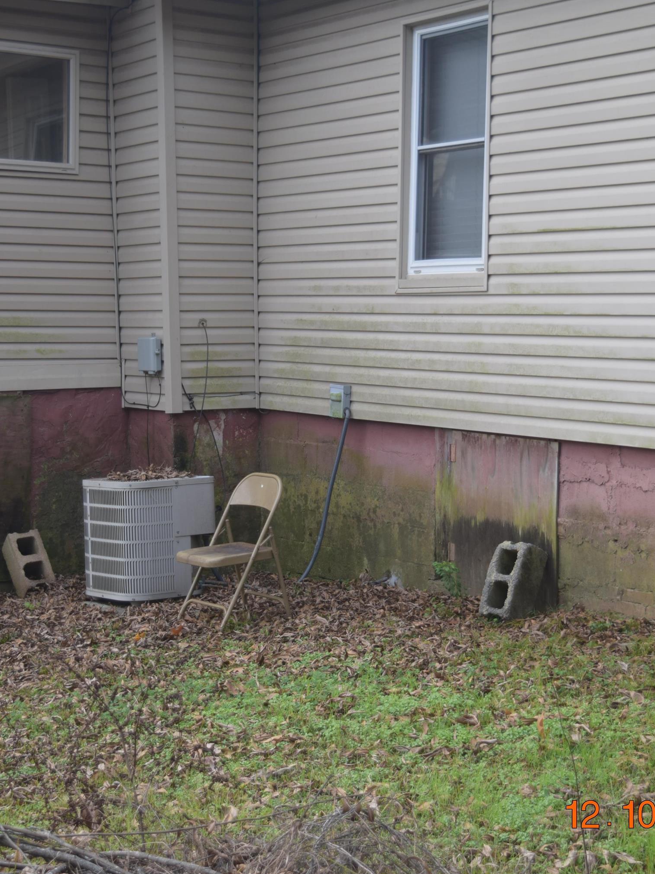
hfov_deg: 23.0
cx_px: 318
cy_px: 436
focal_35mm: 64
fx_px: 1608
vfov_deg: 30.4
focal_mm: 29
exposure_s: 1/320
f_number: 4.2
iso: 200
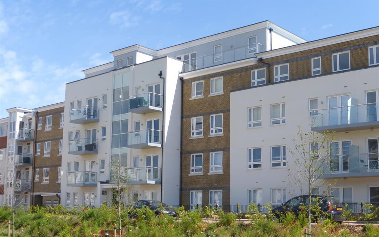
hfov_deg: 40.3
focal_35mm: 50
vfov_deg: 25.8
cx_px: 190
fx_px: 517
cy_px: 140
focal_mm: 8.5
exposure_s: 1/640
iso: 100
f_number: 4.2
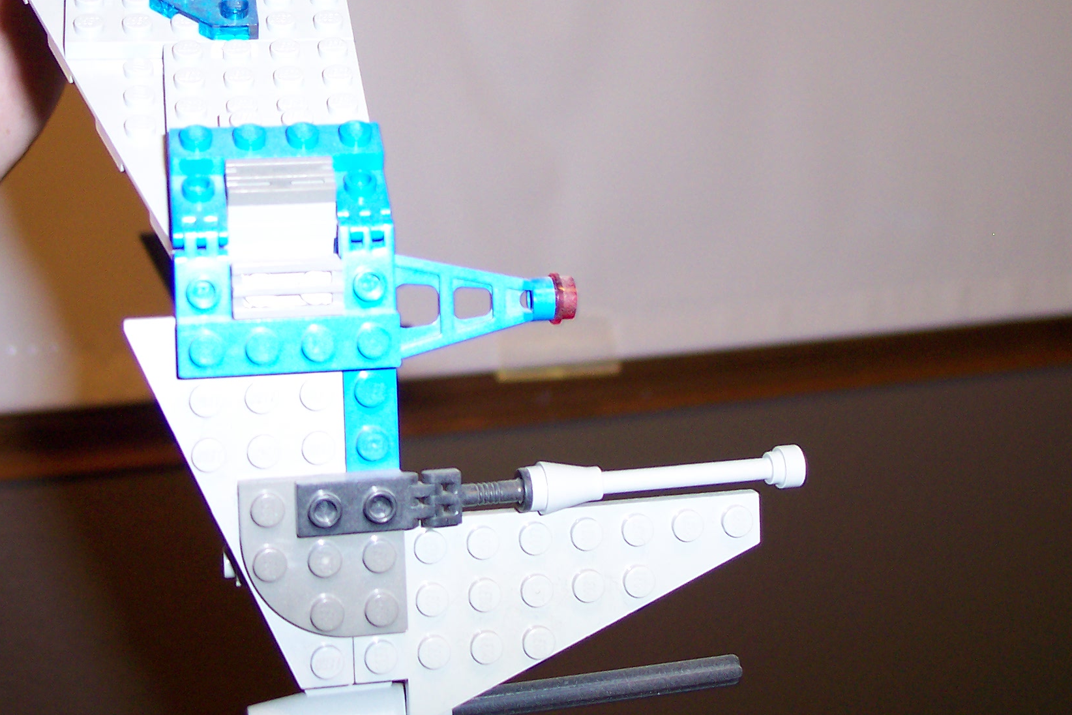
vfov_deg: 21.5
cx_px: 573
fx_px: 1846
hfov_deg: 32.4
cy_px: 109
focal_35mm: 62
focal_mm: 8
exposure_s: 1/30
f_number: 2.8
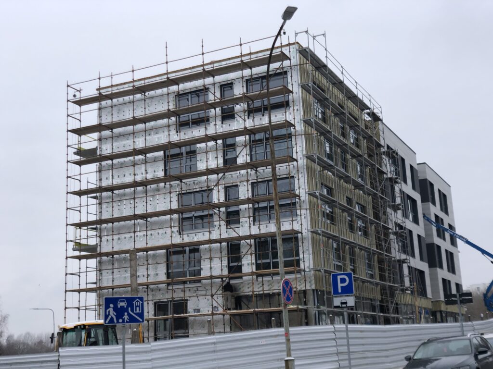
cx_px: 246
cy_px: 184
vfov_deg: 28.0
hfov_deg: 36.8
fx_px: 741
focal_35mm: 52
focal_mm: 6
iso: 16
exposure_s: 1/216
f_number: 2.4
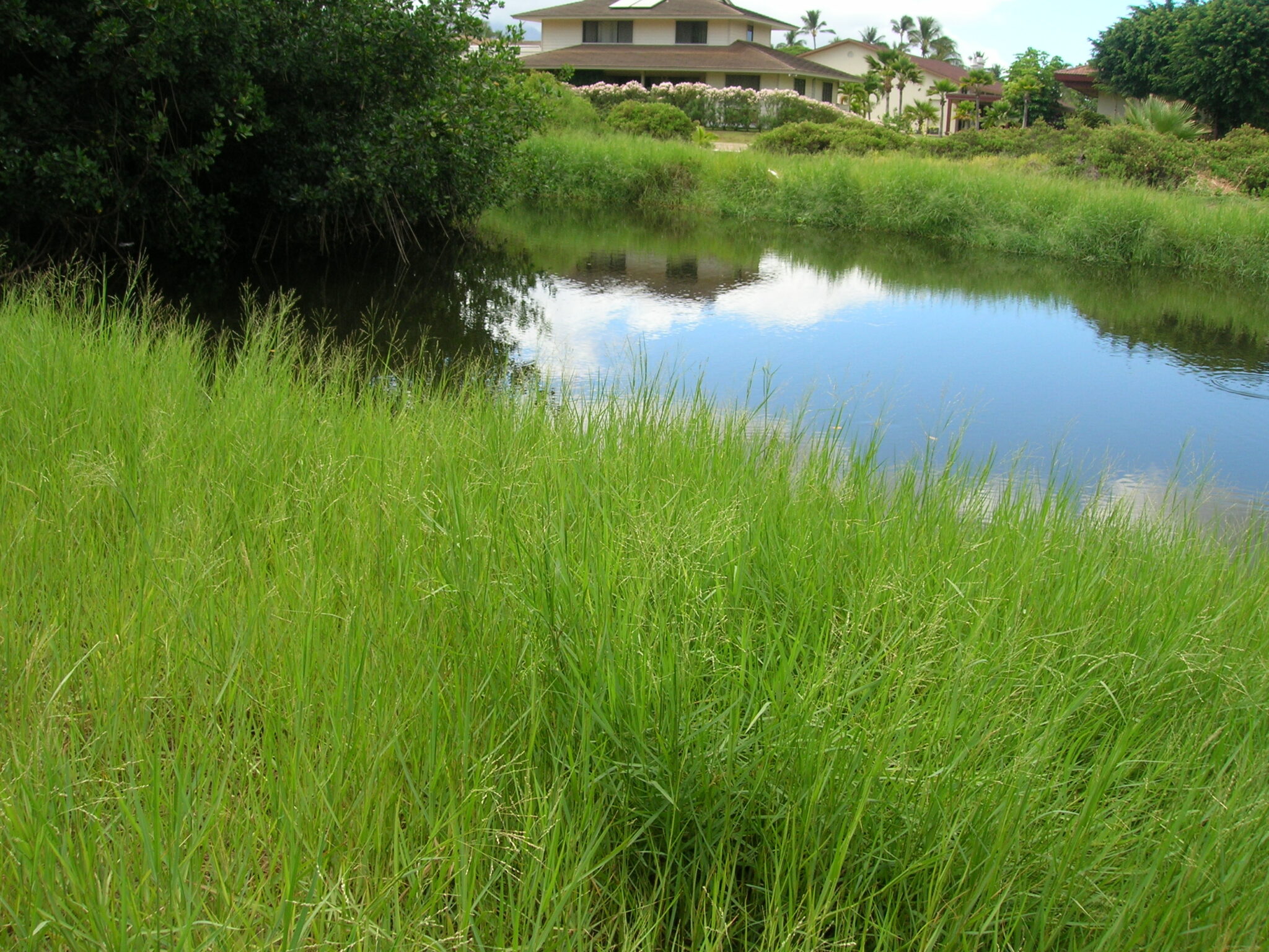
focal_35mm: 34
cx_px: 634
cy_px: 476
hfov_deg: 54.0
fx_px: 1246
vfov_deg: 41.8
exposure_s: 1/134
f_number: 4.9
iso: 50
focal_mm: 5.7
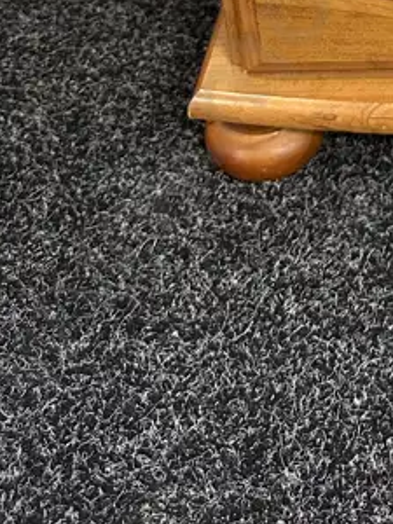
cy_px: -325
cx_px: 547
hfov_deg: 16.7
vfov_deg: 19.7
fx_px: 1241
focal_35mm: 82
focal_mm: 6.86
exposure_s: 1/50
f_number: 1.78
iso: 320
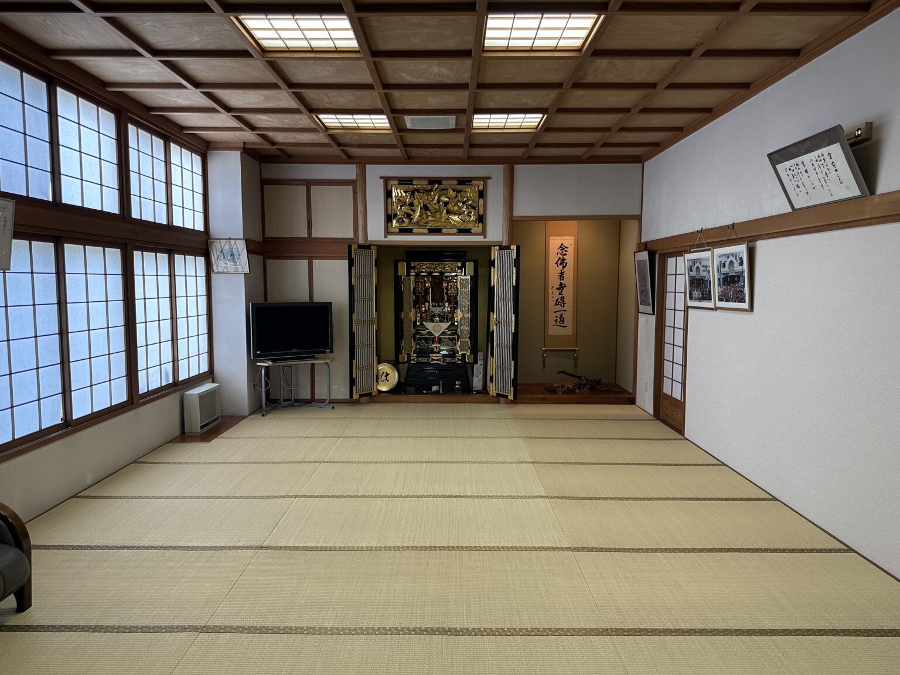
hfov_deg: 71.6
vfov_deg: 56.8
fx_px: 624
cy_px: 338
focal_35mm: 24
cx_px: 450
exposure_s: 1/50
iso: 200
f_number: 1.78
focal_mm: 6.86
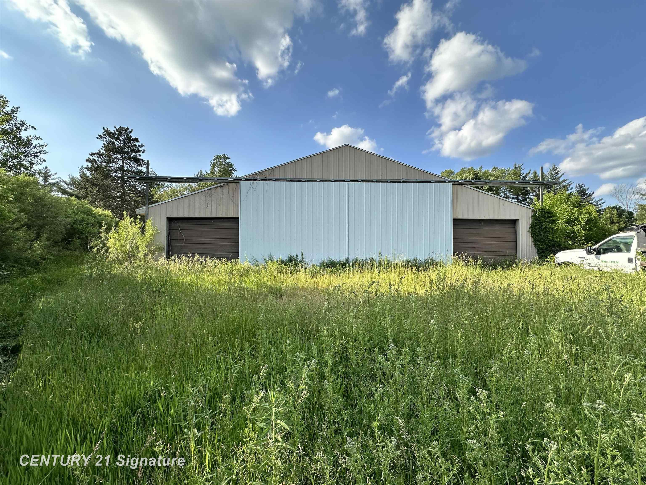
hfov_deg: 102.1
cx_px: 323
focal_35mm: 14
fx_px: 261
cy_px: 242
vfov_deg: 85.7
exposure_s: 1/1033
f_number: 2.2
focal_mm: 2.22
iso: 40
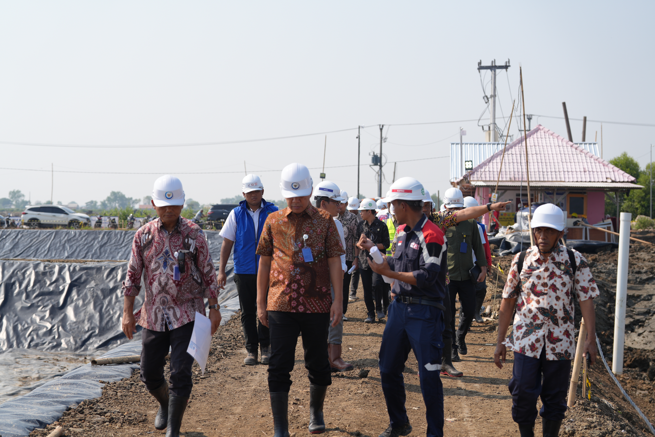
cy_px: 218
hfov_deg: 28.8
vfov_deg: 19.5
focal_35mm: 70
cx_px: 328
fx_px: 1274
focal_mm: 70
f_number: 4.5
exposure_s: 1/800
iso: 100
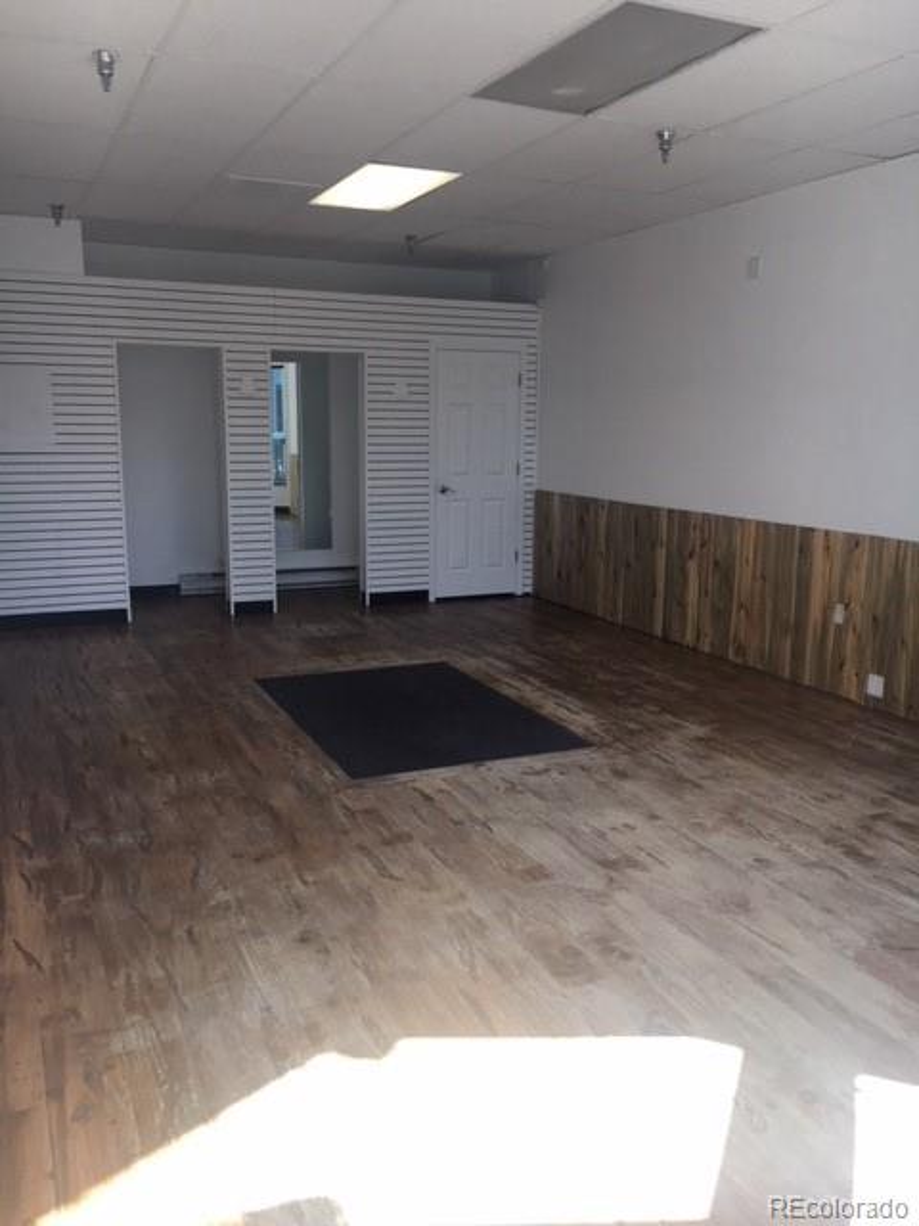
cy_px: 613
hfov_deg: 48.2
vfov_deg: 61.7
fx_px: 1027
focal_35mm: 29
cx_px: 460
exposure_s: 1/120
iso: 40
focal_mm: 4.15
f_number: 2.2
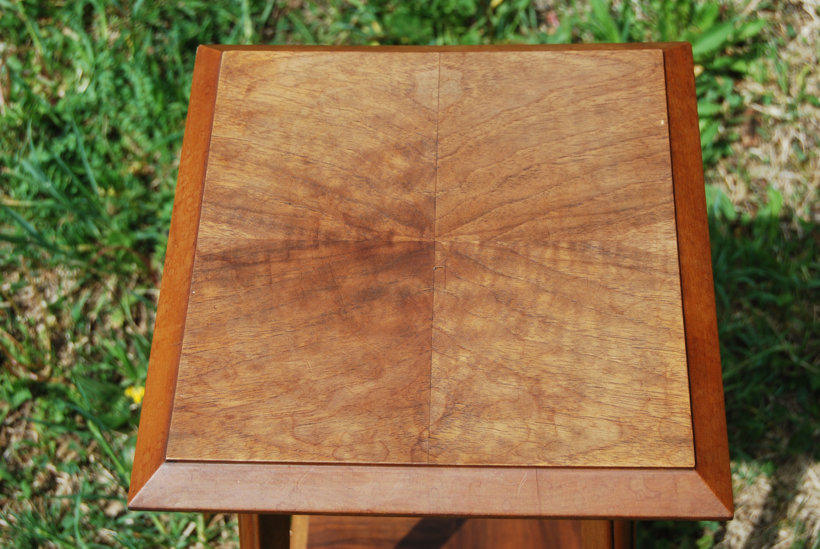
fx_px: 1437
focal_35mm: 63
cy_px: 274
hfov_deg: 31.9
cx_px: 410
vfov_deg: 21.6
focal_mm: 42
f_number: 8
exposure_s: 1/250
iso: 100
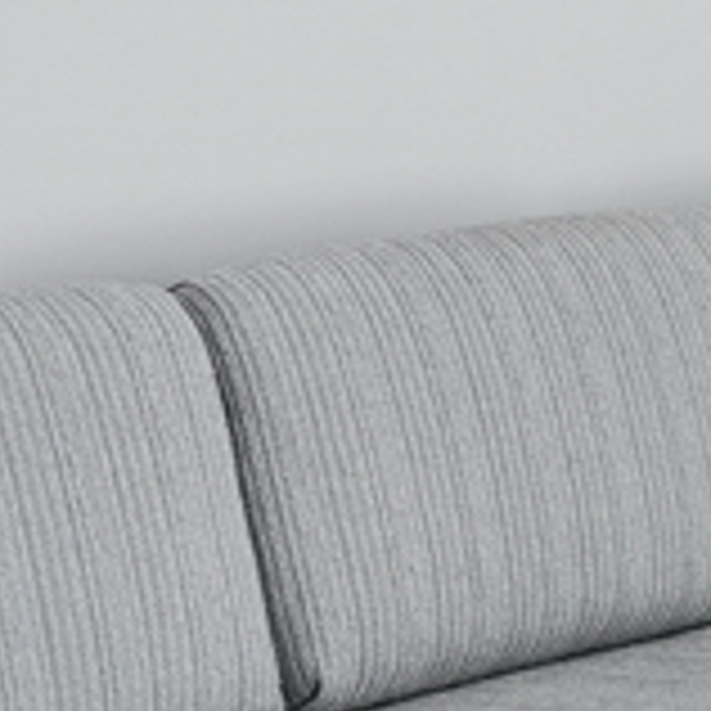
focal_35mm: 157
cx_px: 2380
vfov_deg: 10.9
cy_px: -126
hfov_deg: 8.5
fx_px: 3648
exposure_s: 1/13
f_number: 8
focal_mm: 12
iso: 250
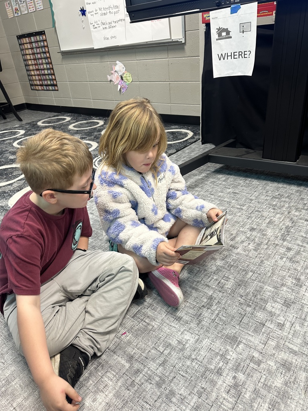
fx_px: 285
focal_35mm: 24
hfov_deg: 56.8
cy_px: 206
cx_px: 154
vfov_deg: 71.6
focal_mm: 6.86
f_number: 1.78
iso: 200
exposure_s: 1/60
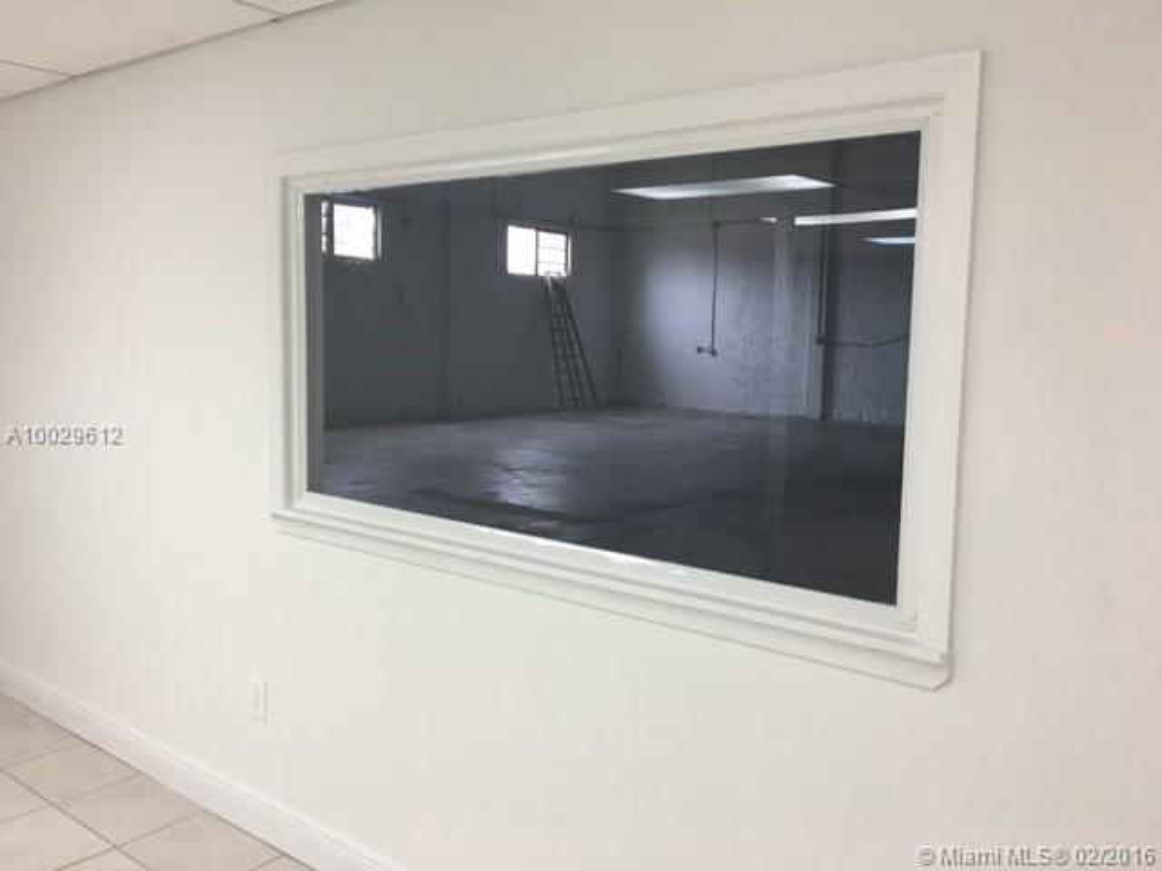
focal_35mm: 29
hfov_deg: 61.7
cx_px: 581
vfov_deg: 48.2
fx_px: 973
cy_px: 436
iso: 32
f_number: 2.2
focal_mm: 4.15
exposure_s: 1/30
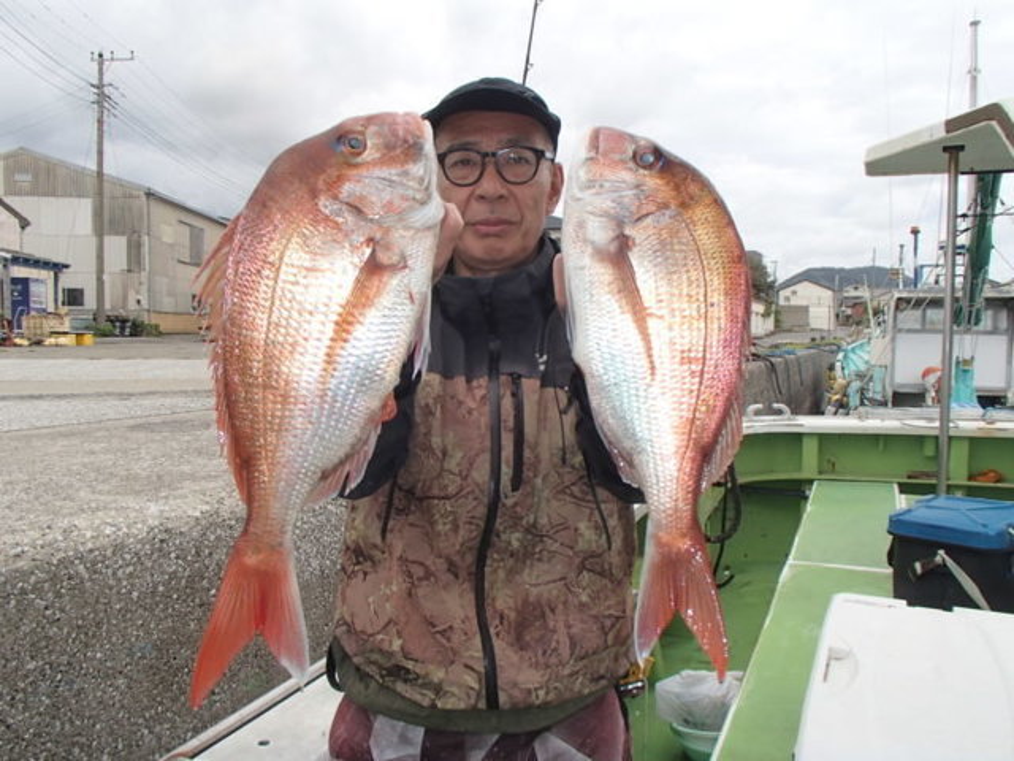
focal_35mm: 28
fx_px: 820
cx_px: 507
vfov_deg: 49.7
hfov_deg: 63.4
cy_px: 380
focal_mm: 5
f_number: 3.9
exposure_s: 1/640
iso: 100
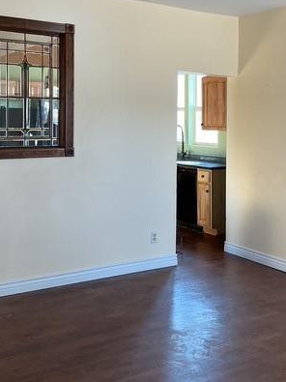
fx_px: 518
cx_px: 168
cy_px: 135
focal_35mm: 47
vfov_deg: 40.1
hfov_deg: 30.8
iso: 40
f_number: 1.8
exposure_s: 1/50
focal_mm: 3
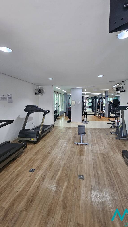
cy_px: 109
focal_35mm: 15
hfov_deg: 70.5
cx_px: 66
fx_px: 90
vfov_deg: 102.9
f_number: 2.2
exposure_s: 1/40
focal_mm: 2.2
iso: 320
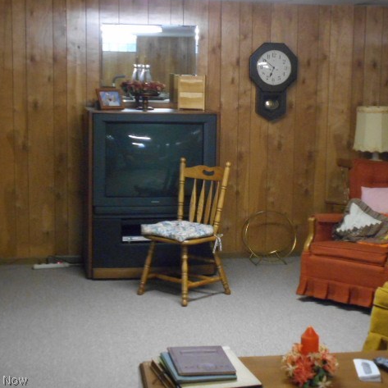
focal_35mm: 67
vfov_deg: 25.7
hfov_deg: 25.7
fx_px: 850
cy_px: 192
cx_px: 236
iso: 800
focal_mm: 10
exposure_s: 1/6
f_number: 4.9
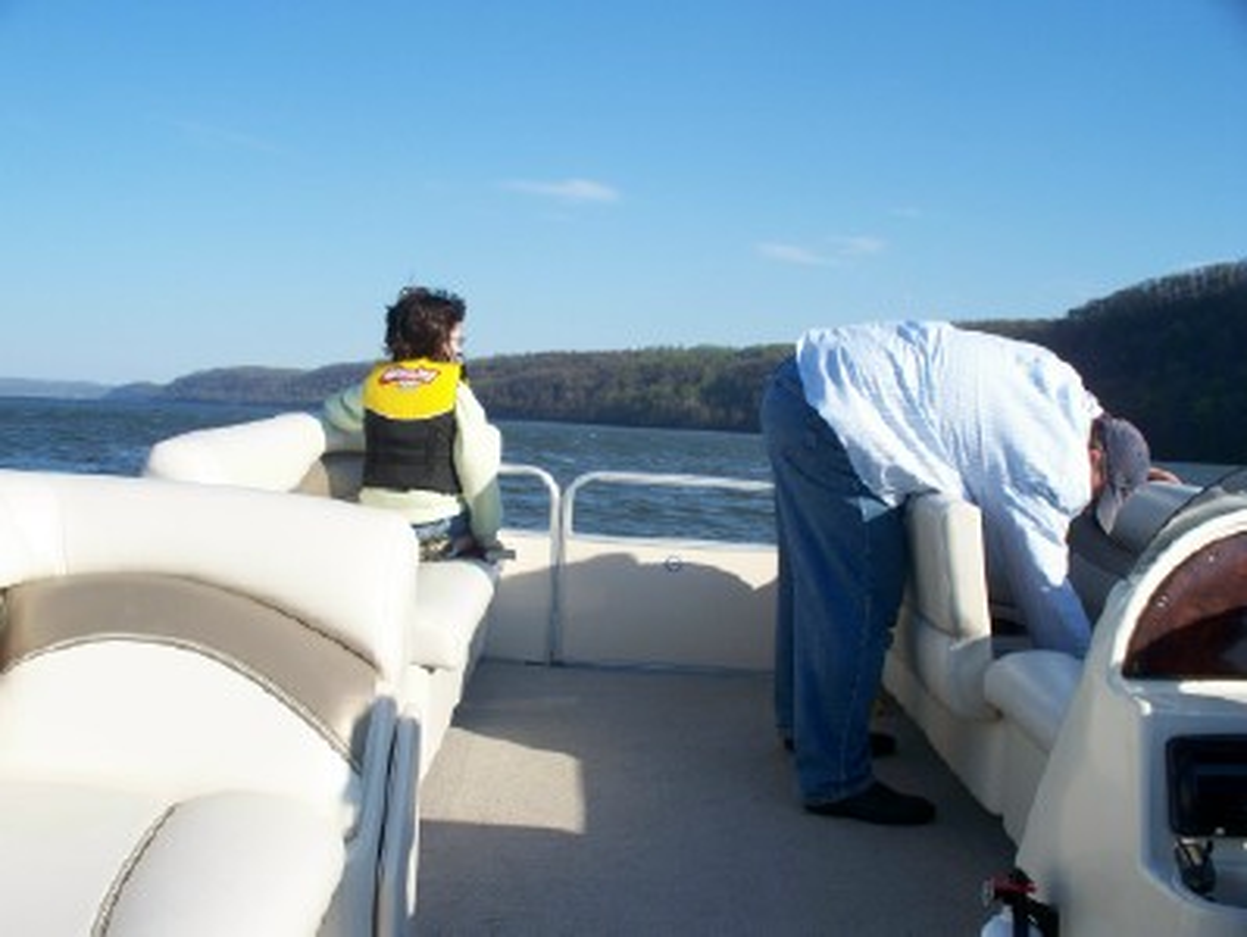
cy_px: 468
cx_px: 624
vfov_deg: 39.7
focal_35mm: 36
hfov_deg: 51.3
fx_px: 1298
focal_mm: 7.54
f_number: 5
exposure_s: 1/320
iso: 64
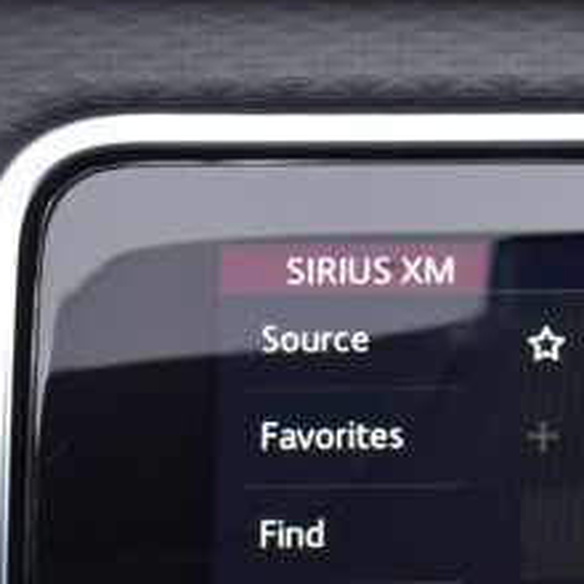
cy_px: 406
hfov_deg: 10.6
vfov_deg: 11.3
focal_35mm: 154
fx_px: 2939
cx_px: 1072
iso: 400
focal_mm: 26
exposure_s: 1/20
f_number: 6.3
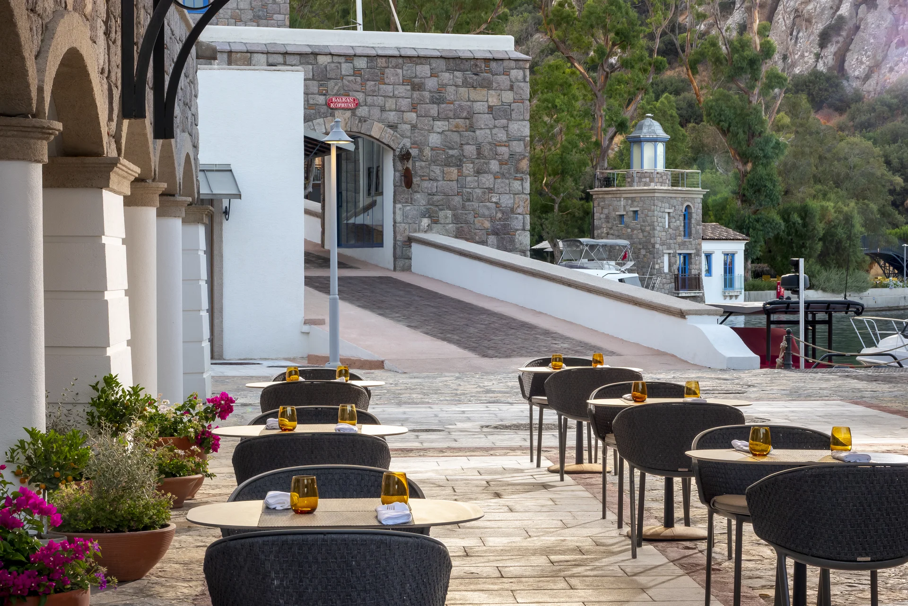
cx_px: 454
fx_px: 2144
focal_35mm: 85
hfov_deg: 23.9
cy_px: 303
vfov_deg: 16.1
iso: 160
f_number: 7.1
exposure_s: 1/50
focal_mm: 31.33
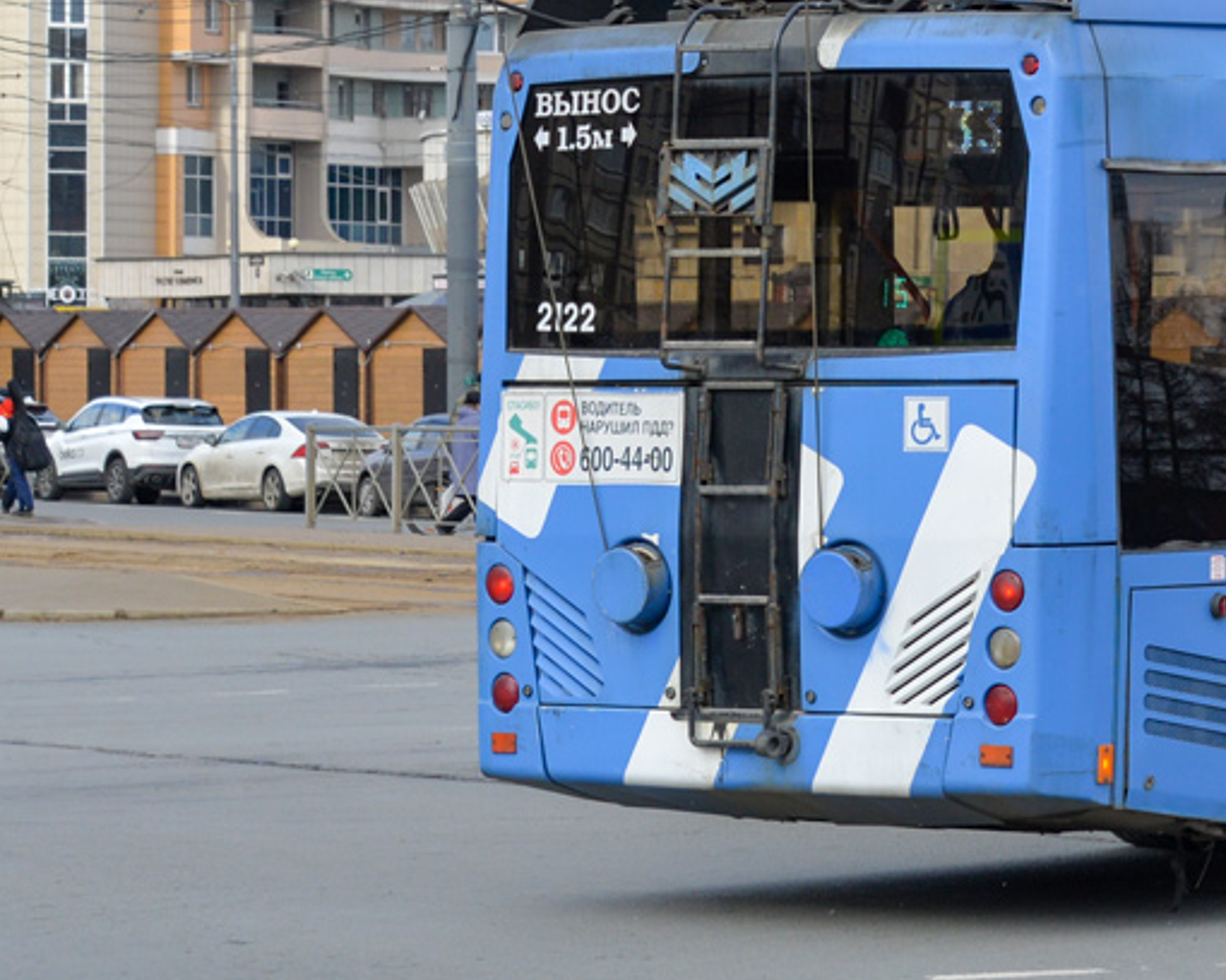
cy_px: -29
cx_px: 1507
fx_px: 6604
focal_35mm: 182
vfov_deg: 8.4
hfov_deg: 10.4
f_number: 7.1
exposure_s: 1/500
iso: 250
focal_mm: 66
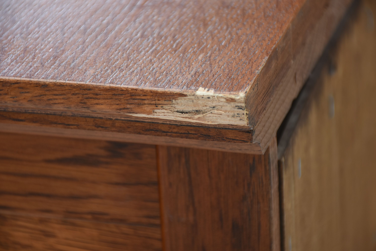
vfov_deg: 6.6
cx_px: 188
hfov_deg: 9.8
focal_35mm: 210
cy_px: 126
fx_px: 2195
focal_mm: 140
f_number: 7.1
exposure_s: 1/125
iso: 200
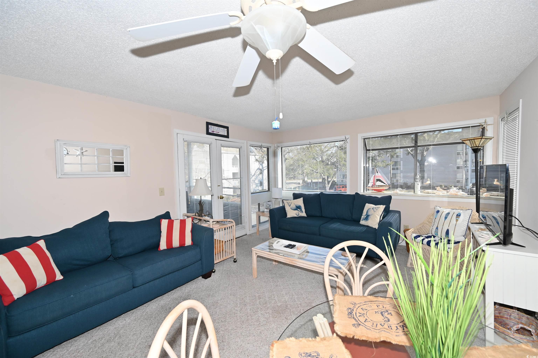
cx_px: 269
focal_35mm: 14
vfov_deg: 81.1
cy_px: 179
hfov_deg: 104.3
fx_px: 209
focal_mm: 14
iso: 100
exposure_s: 1/125
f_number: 6.3
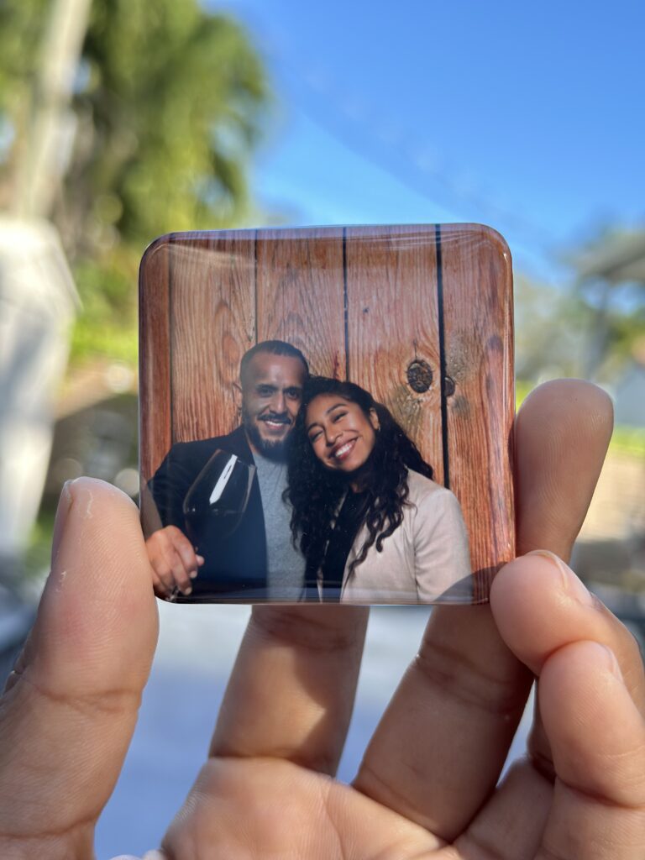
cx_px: 322
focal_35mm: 48
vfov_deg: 39.7
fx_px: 1193
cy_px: 430
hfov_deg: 30.3
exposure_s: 1/935
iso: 80
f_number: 1.78
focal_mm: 6.86
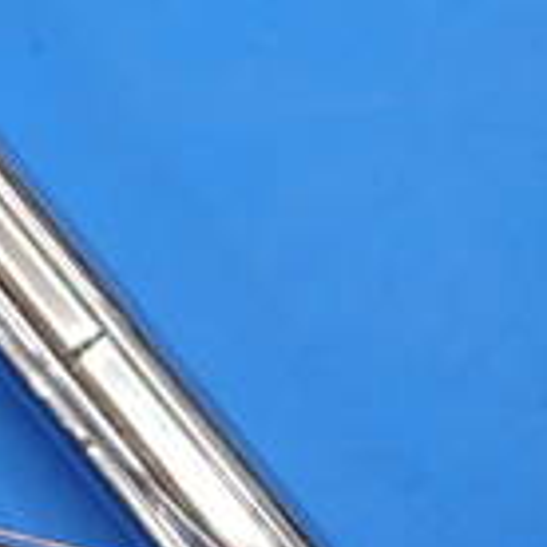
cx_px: -325
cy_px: 535
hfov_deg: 8.0
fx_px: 3808
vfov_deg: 8.2
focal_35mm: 213
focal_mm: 26
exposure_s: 1/60
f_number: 4.7
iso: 160
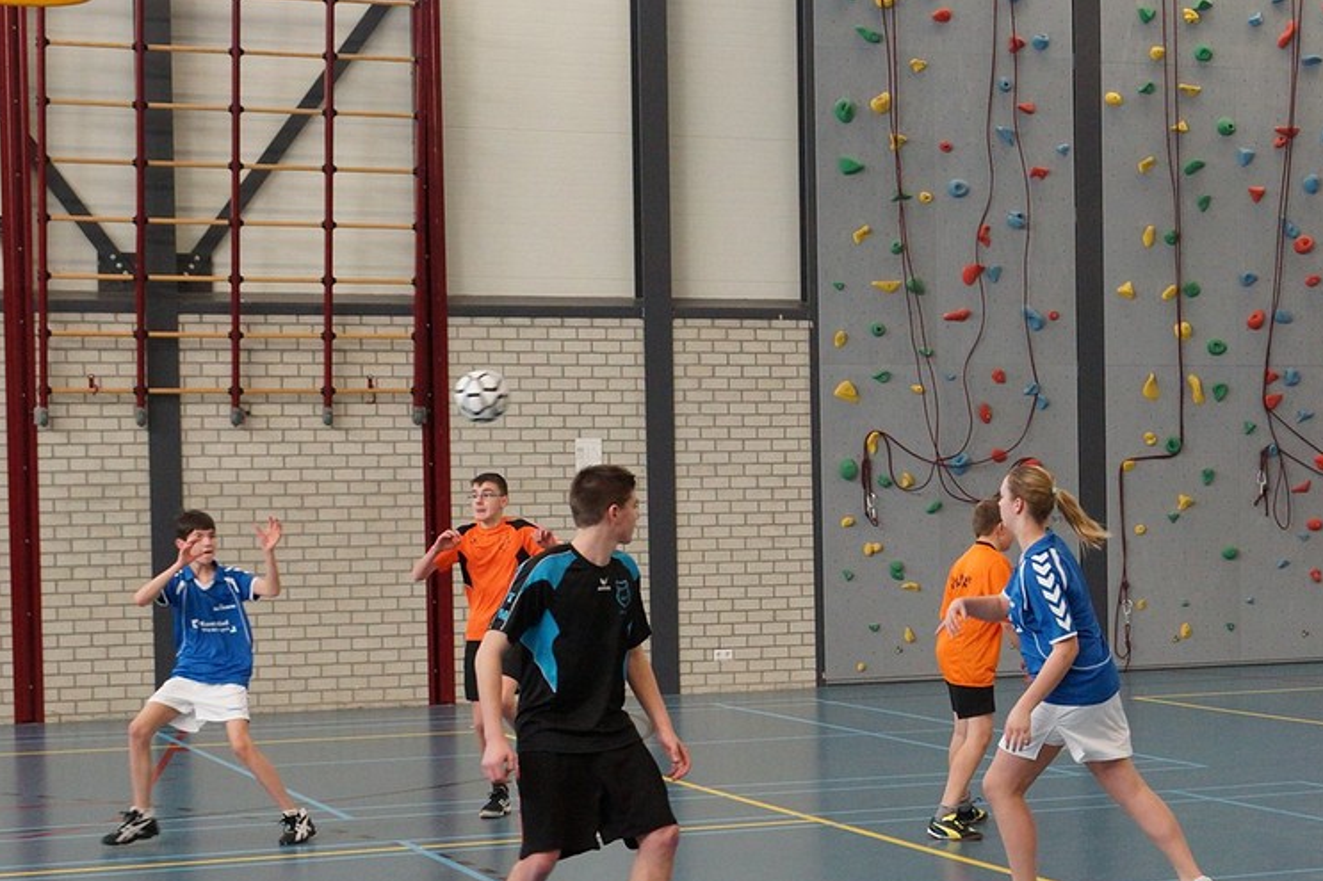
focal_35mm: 62
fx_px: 2278
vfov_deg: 21.9
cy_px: 546
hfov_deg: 32.1
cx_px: 906
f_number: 4
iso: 1250
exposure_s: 1/250
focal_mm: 30
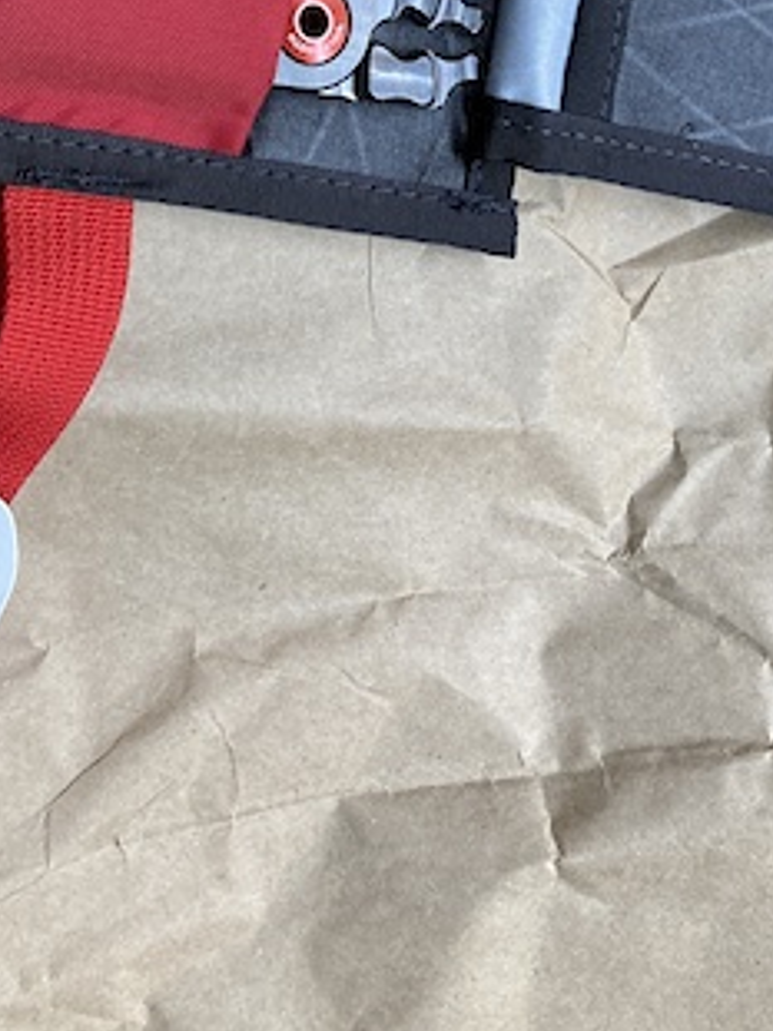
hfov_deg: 20.3
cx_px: 239
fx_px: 2145
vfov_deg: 24.5
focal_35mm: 72
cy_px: -209
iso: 80
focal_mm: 3.99
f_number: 1.8
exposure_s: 1/120
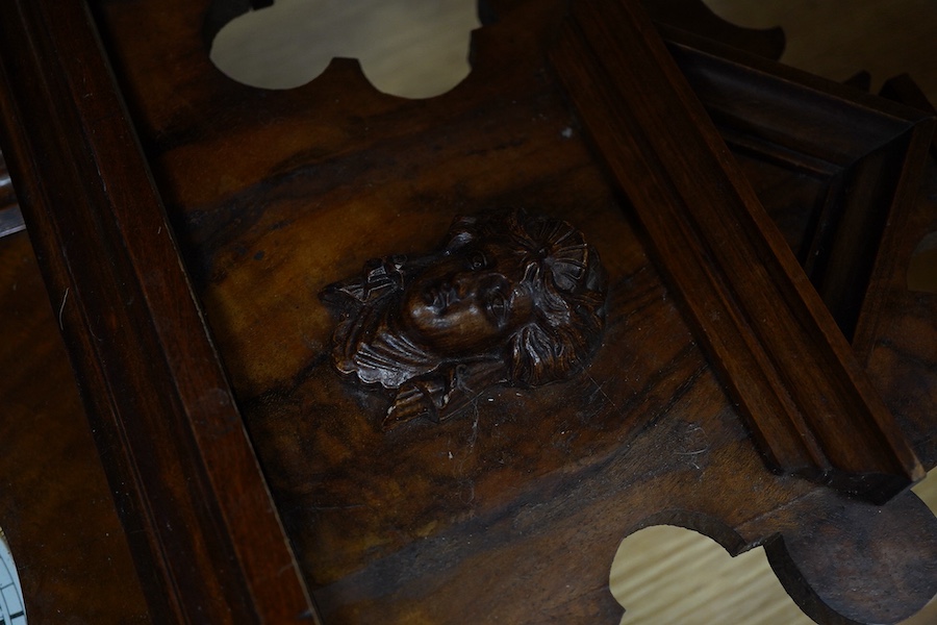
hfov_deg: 43.6
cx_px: 468
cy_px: 312
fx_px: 1171
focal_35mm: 45
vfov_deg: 29.9
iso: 1250
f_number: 3.5
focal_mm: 30
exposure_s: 1/125
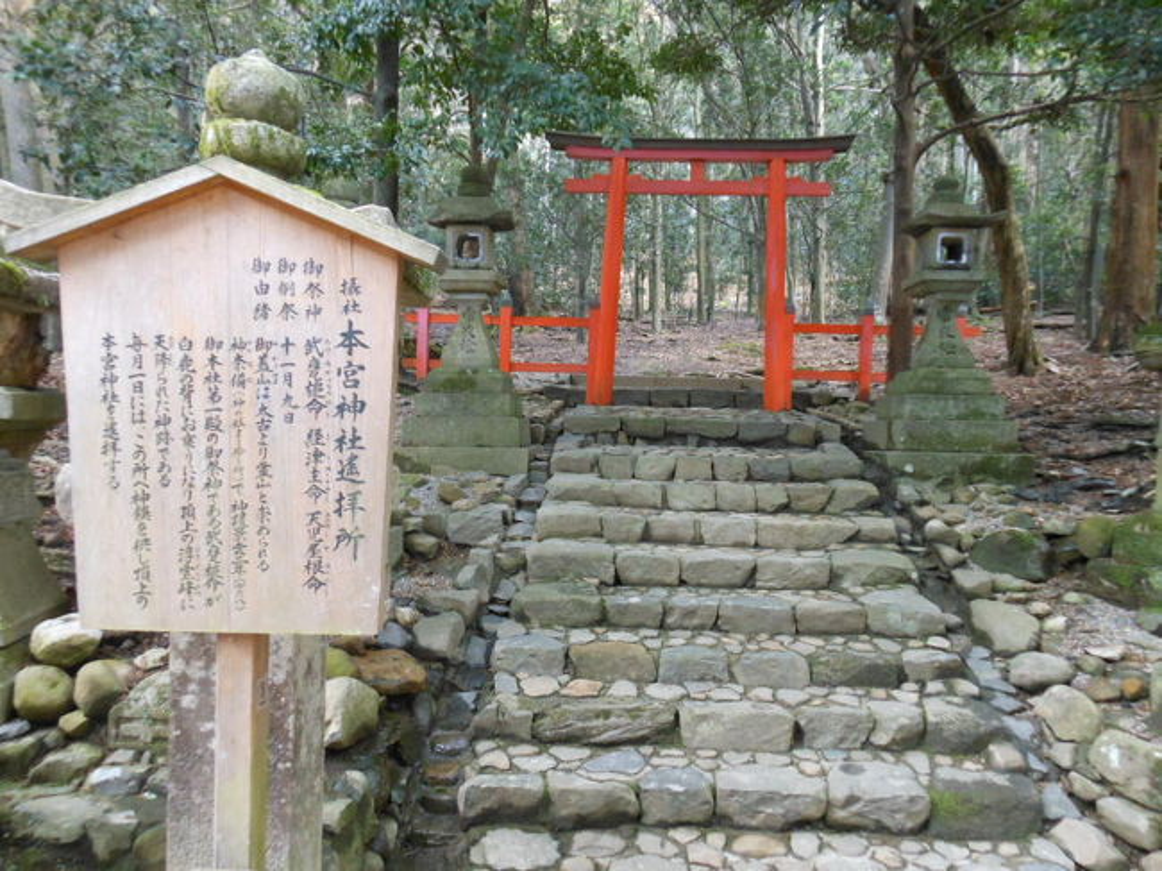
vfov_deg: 54.8
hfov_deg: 69.4
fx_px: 839
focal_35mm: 25
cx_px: 581
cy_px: 436
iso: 320
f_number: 3.2
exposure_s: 1/30
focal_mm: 4.5
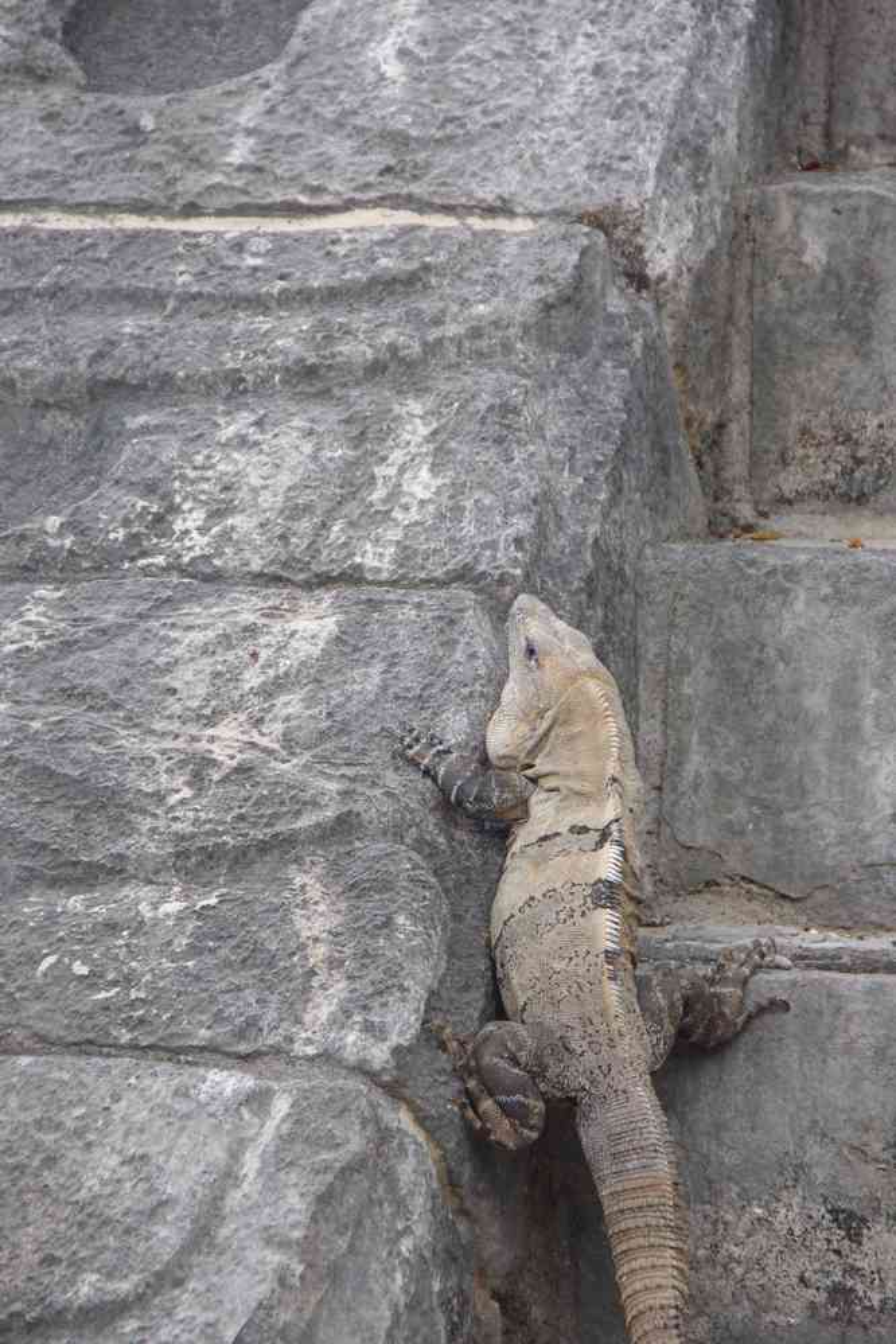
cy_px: 672
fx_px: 7279
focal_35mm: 195
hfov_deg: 7.0
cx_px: 448
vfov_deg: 10.5
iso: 800
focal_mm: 130
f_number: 9
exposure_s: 1/200
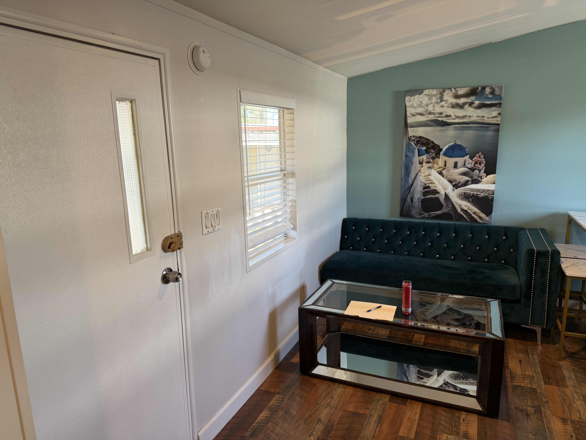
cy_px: 220
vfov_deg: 56.8
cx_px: 293
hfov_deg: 71.6
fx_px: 406
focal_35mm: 24
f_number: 1.78
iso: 125
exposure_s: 1/60
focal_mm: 6.76
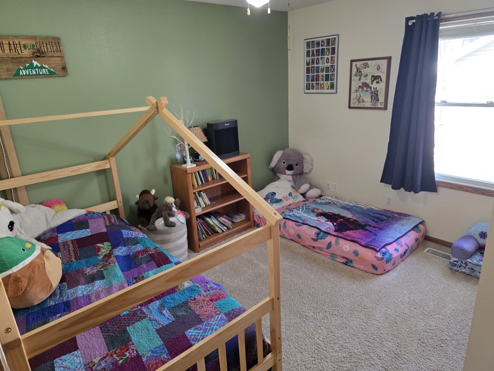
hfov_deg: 73.9
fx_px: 328
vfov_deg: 58.9
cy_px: 186
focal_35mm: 23
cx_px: 247
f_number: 1.7
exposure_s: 1/120
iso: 400
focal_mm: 6.3
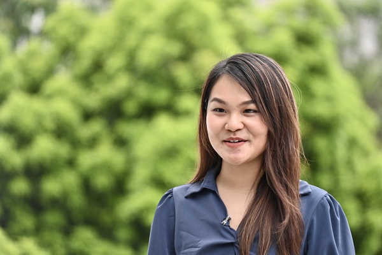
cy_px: 128
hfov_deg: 10.3
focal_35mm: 200
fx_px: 2122
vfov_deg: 6.9
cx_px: 191
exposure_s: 1/500
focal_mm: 200
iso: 1250
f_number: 5
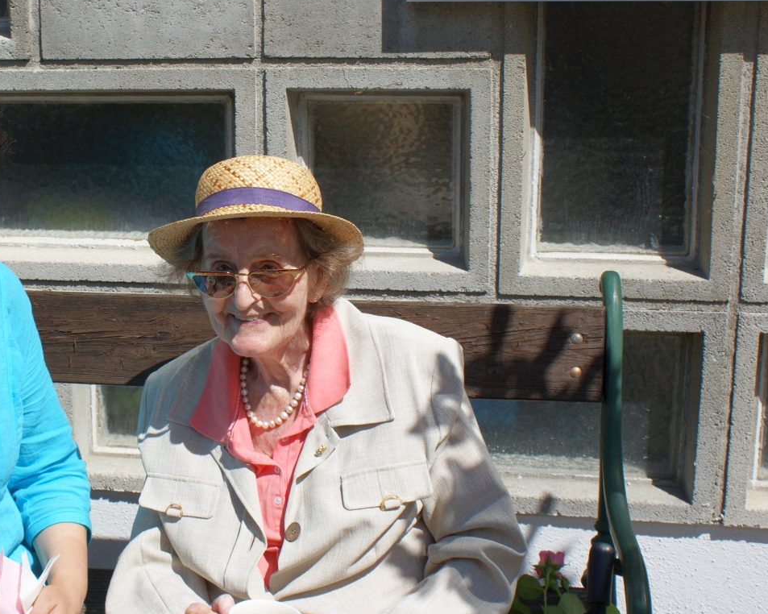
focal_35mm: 62
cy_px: 288
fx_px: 1409
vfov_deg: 24.6
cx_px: 181
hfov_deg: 29.9
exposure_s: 1/250
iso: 100
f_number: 9
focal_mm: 28
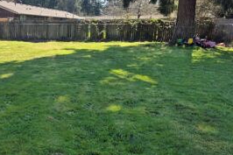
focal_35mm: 36
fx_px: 233
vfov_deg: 36.8
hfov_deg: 51.0
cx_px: 60
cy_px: 80
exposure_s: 1/920
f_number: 1.8
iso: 25
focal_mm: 5.4
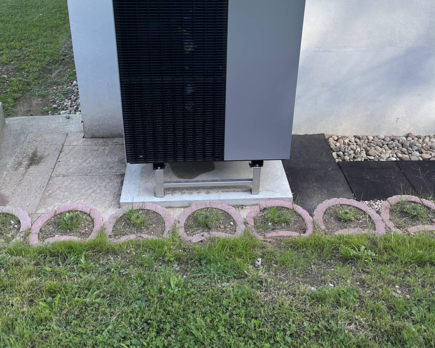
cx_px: 218
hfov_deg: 52.8
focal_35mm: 34
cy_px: 62
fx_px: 438
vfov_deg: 41.2
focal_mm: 5.1
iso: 50
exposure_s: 1/718
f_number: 1.6
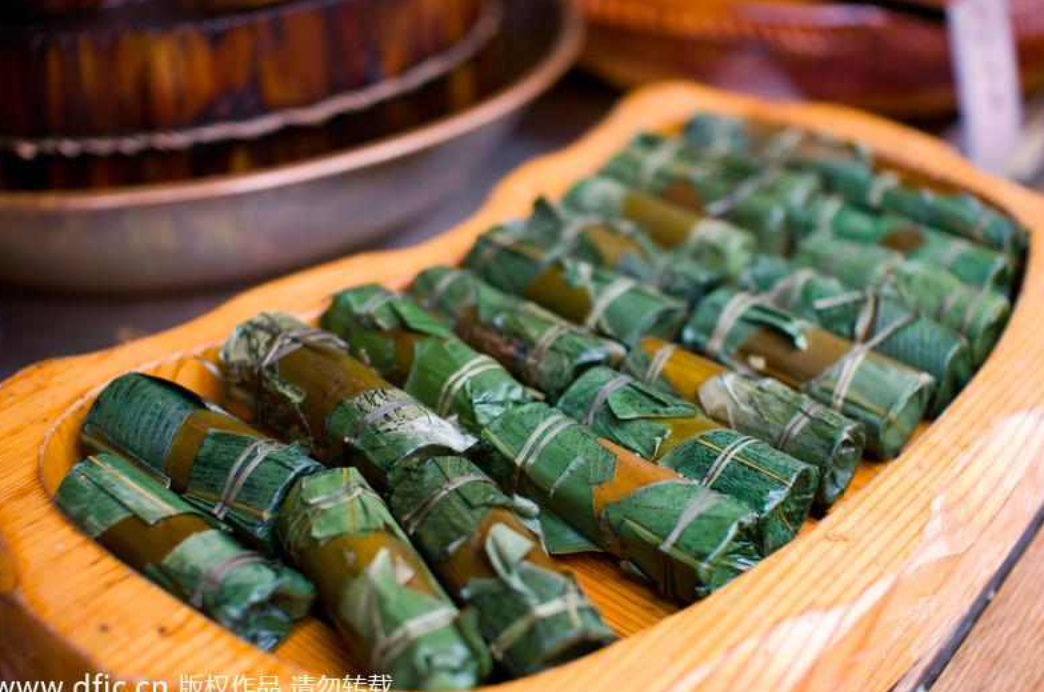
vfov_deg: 29.1
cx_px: 513
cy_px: 351
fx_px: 1332
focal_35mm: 46
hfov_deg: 42.8
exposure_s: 1/160
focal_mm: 30
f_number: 2.2
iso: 500
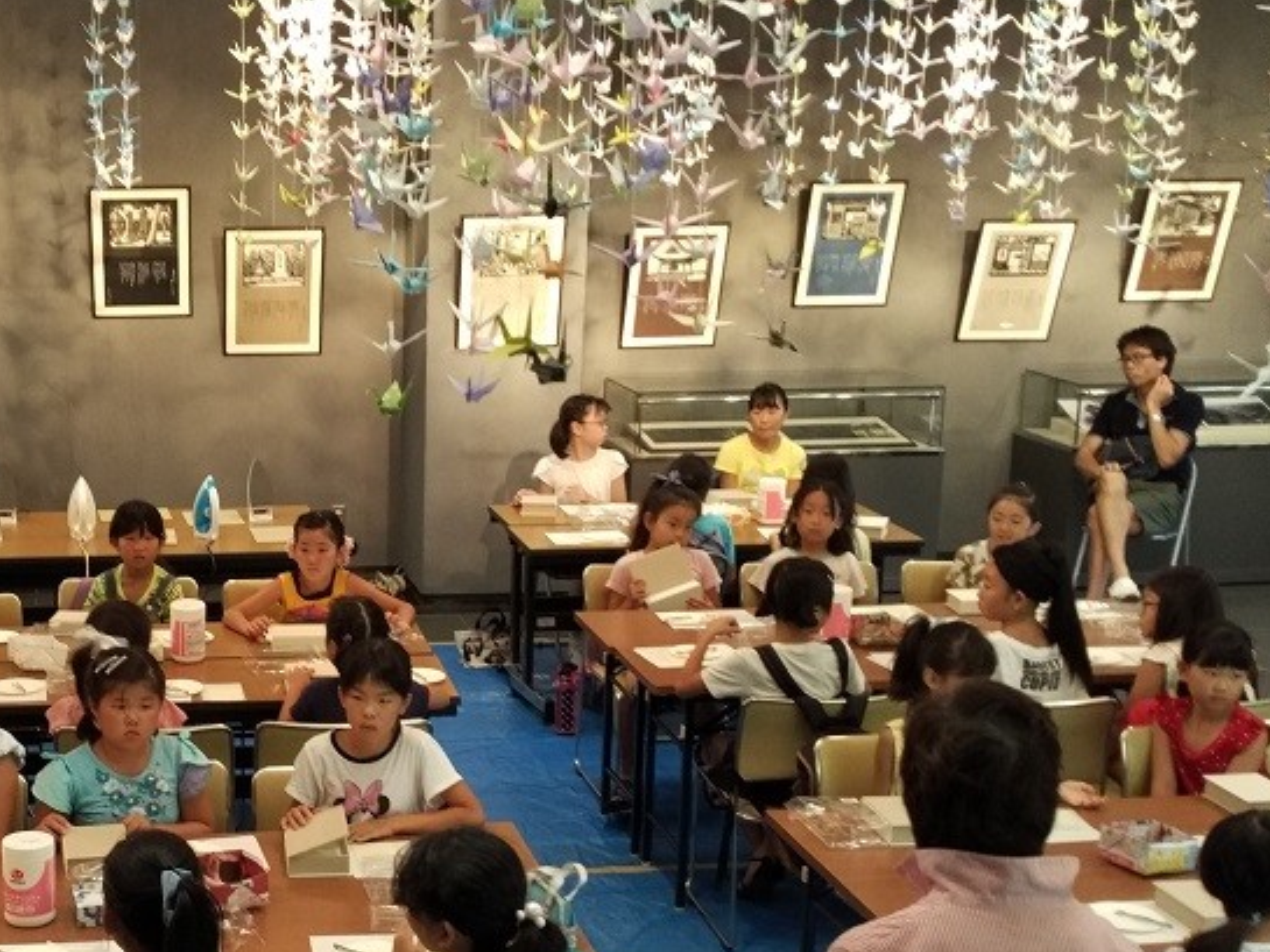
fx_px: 2018
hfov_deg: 34.0
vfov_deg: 26.4
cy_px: 624
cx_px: 280
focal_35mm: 55
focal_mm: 4.12
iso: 357
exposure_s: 1/25
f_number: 2
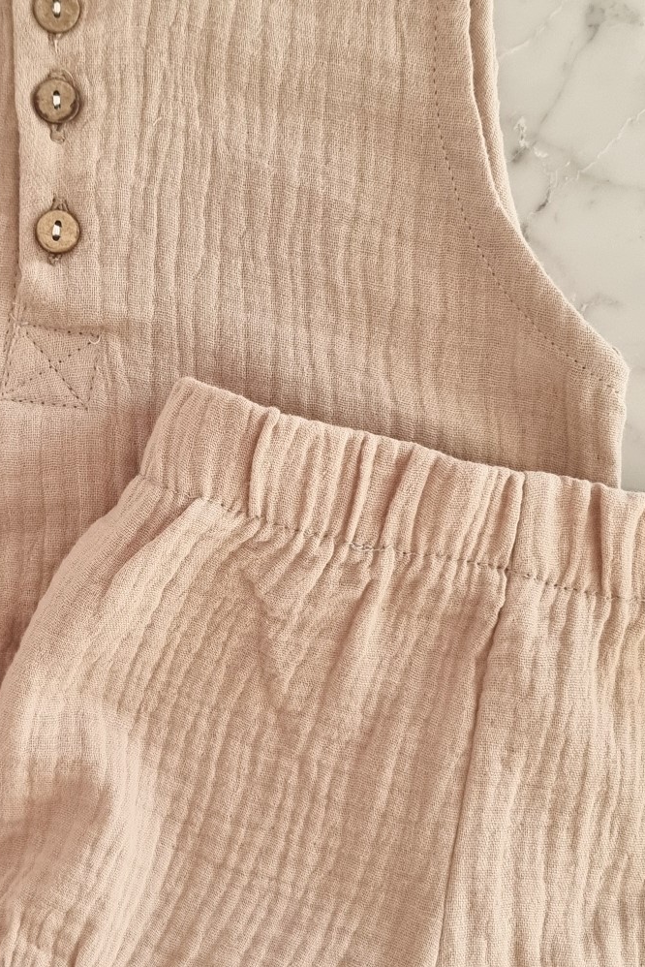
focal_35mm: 50
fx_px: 1343
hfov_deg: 26.6
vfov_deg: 39.5
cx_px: 142
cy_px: 535
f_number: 1.8
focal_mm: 6.7
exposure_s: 1/120
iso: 250
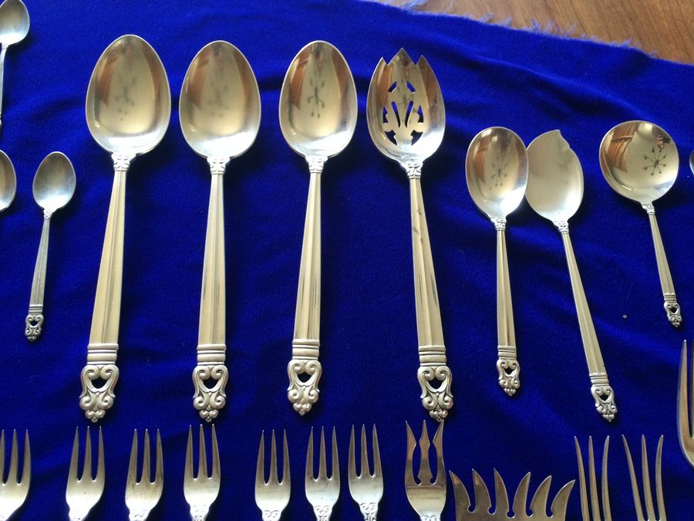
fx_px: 601
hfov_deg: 60.0
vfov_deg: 46.8
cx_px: 347
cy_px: 260
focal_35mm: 30
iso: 125
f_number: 2.2
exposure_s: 1/30
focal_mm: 4.12
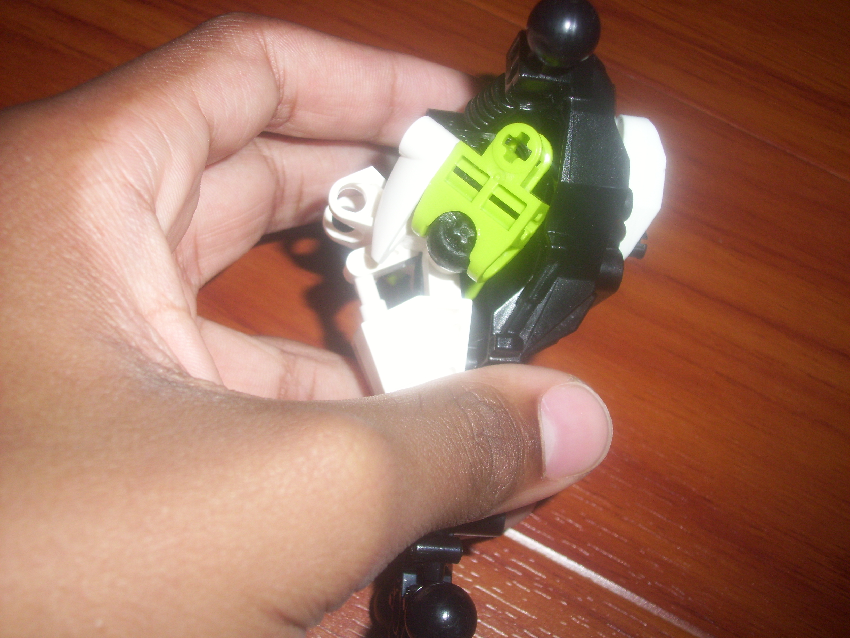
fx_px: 1031
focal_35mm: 42
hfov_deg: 44.8
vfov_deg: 34.3
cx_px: 425
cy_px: 319
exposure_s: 1/40
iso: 80
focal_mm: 7.1
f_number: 3.4
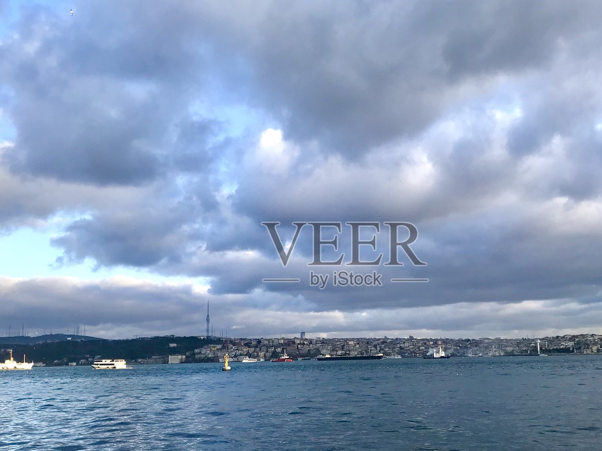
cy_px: 256
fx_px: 643
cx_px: 345
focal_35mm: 37
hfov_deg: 50.0
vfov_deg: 38.6
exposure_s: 1/584
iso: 20
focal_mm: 3.99
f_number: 1.8
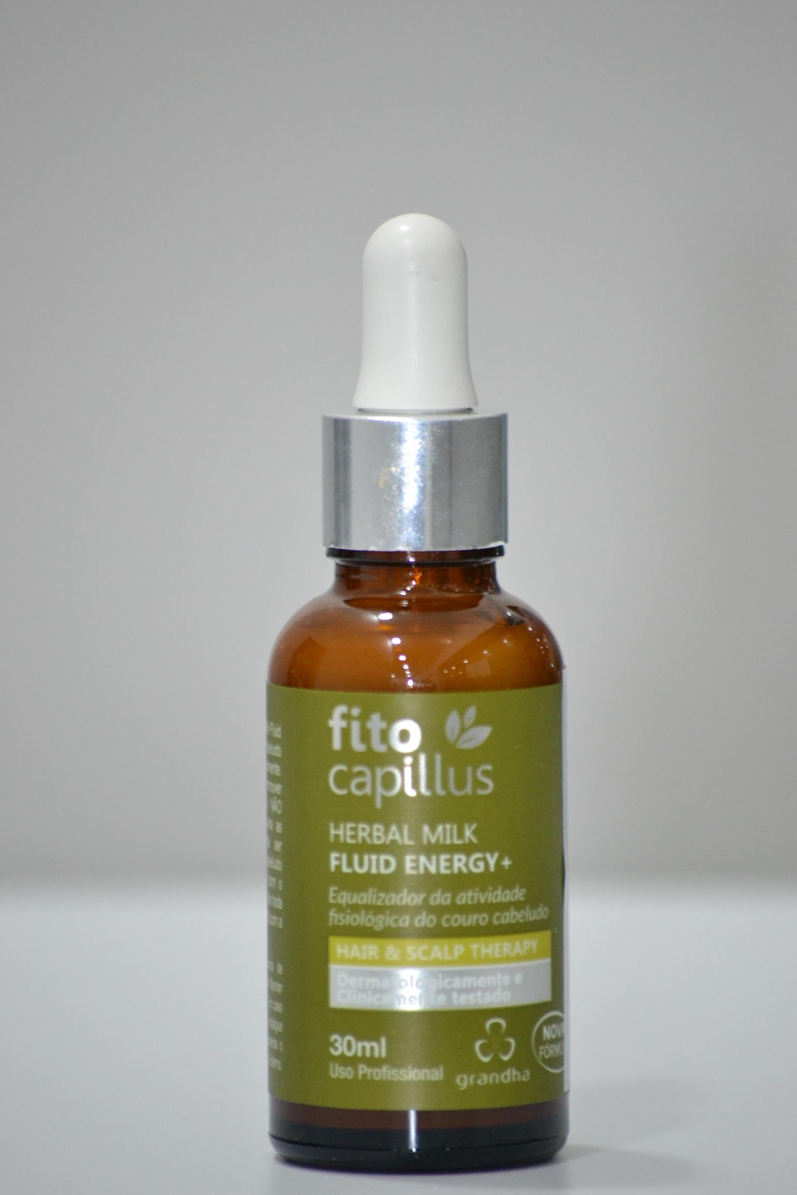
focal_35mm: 285
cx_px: 398
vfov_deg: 7.2
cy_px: 598
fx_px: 9464
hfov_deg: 4.8
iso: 1600
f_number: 5.6
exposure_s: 1/80
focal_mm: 190
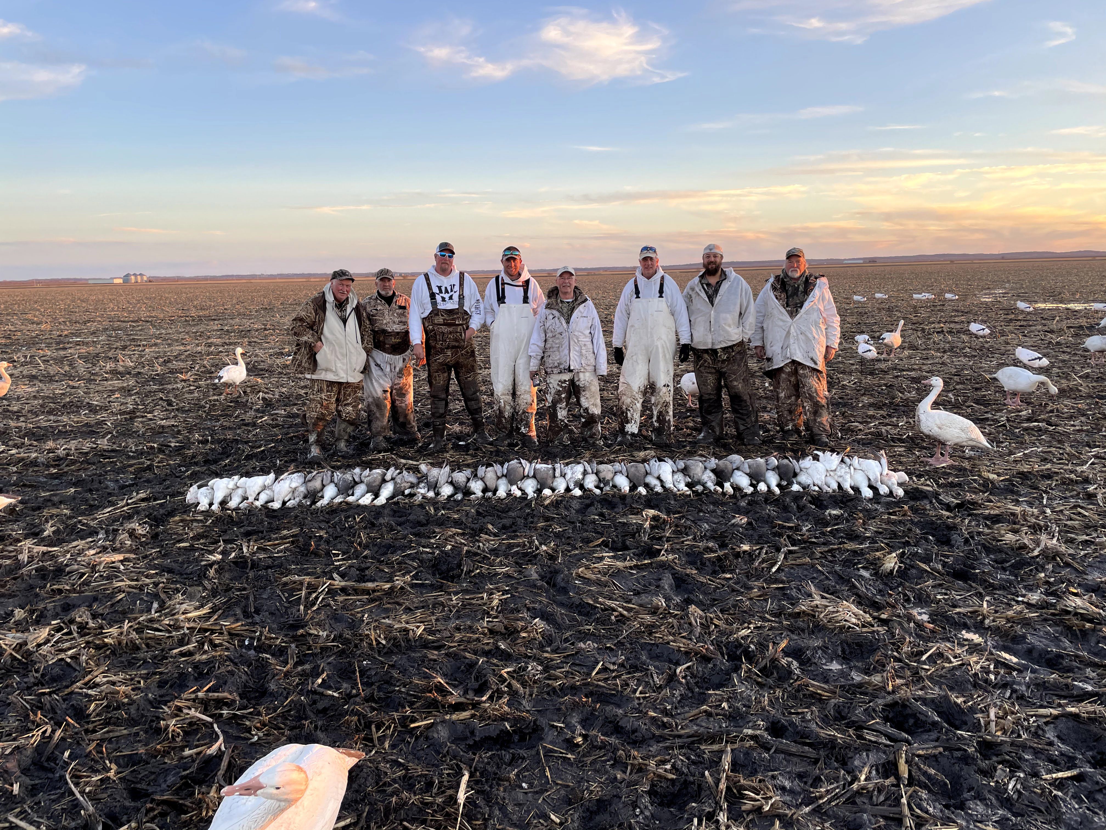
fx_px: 831
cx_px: 553
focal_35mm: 26
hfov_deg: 67.3
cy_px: 415
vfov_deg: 53.1
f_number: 1.6
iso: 32
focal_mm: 4.2
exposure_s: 1/134
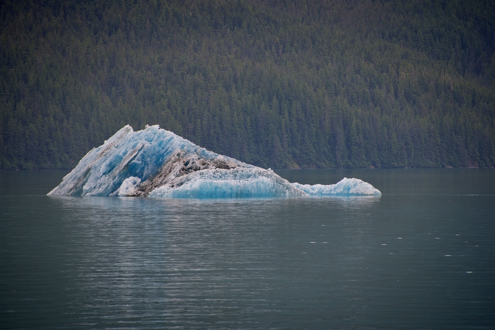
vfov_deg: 4.6
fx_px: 4126
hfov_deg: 6.9
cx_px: 248
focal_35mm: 300
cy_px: 165
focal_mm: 300
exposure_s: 1/640
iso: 360
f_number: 5.6
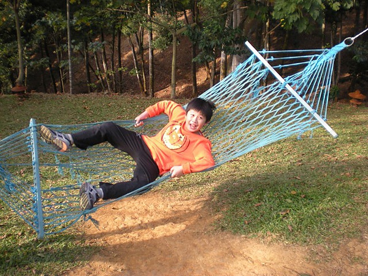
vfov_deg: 37.7
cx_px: 184
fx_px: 404
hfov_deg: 49.0
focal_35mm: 38
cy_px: 138
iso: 162
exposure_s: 1/254
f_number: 3.1
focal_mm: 6.3
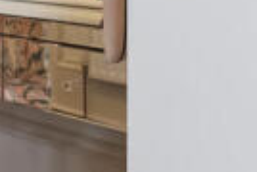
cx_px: -97
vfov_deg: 16.1
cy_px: -85
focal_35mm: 78
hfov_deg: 22.5
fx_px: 558
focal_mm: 16
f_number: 8
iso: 5000
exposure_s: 1/50
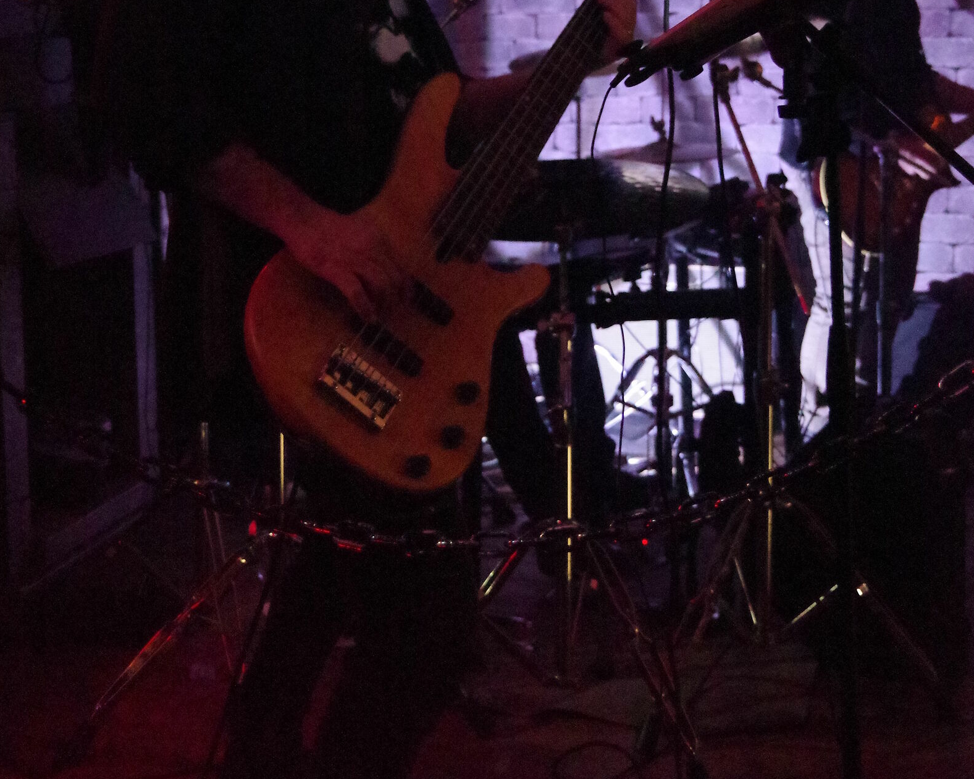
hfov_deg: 31.5
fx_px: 1729
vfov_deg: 25.0
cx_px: 483
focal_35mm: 60
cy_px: 162
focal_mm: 28
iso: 25600
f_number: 4
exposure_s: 1/60
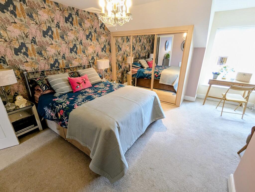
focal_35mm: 16
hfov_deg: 94.4
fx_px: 118
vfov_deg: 78.2
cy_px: 96
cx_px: 128
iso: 493
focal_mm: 2.35
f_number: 2.2
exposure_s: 1/33.3
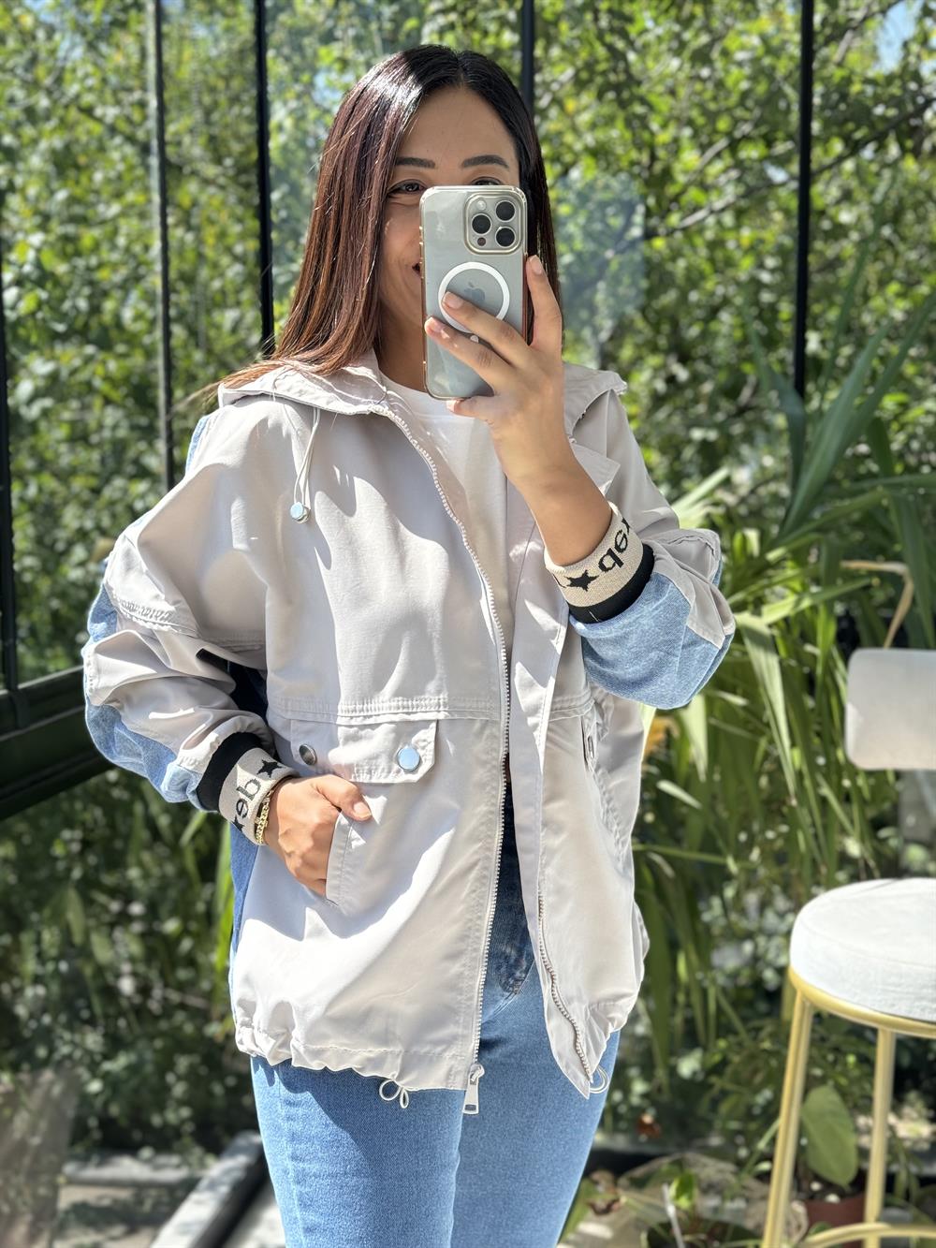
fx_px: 1730
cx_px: 468
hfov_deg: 30.3
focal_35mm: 48
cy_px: 624
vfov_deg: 39.7
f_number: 1.78
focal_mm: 6.76
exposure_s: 1/356
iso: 64
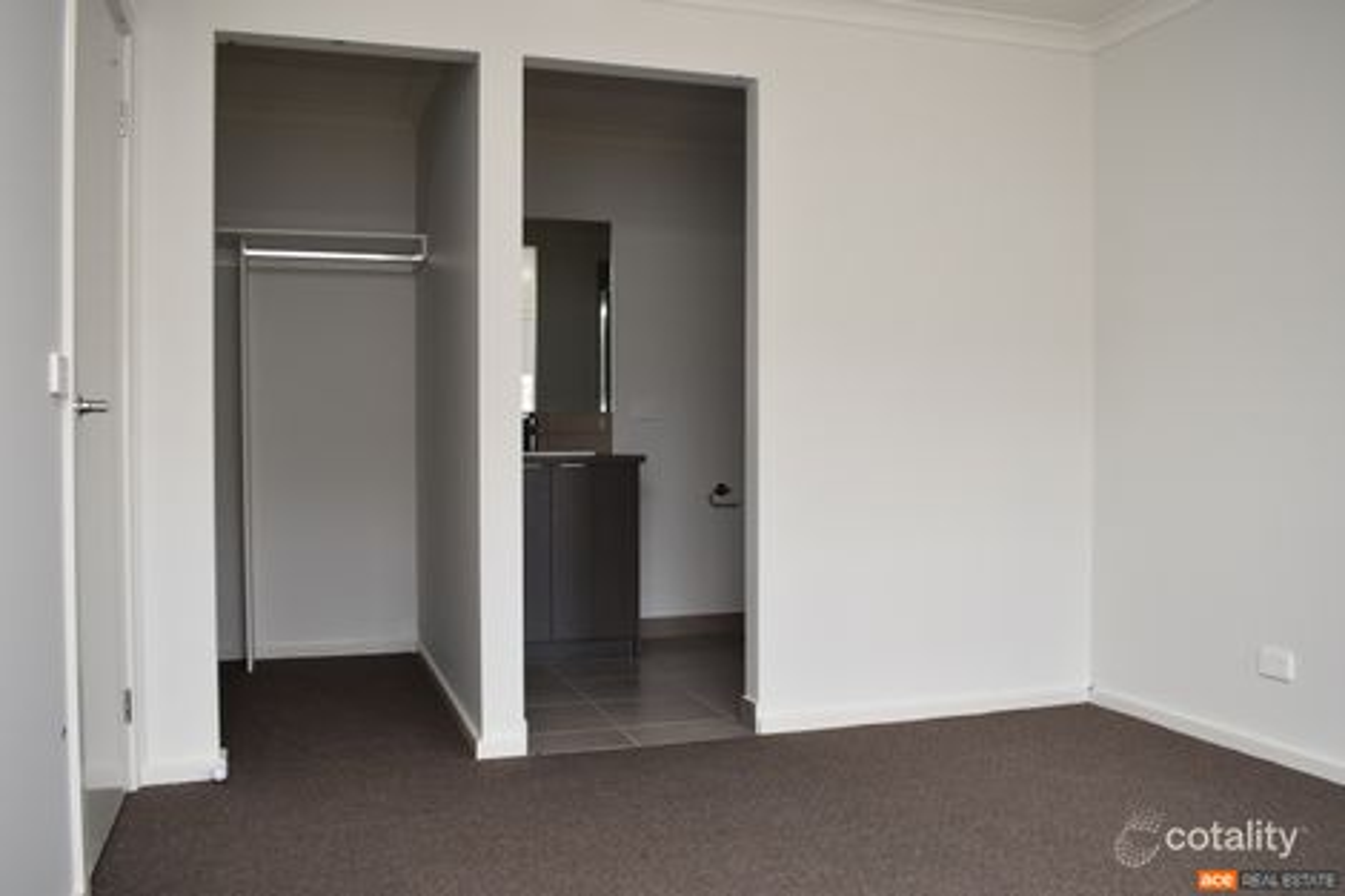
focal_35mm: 32
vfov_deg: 41.7
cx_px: 672
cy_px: 448
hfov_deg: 59.5
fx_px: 1176
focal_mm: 21
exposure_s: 1/125
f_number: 5.6
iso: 450
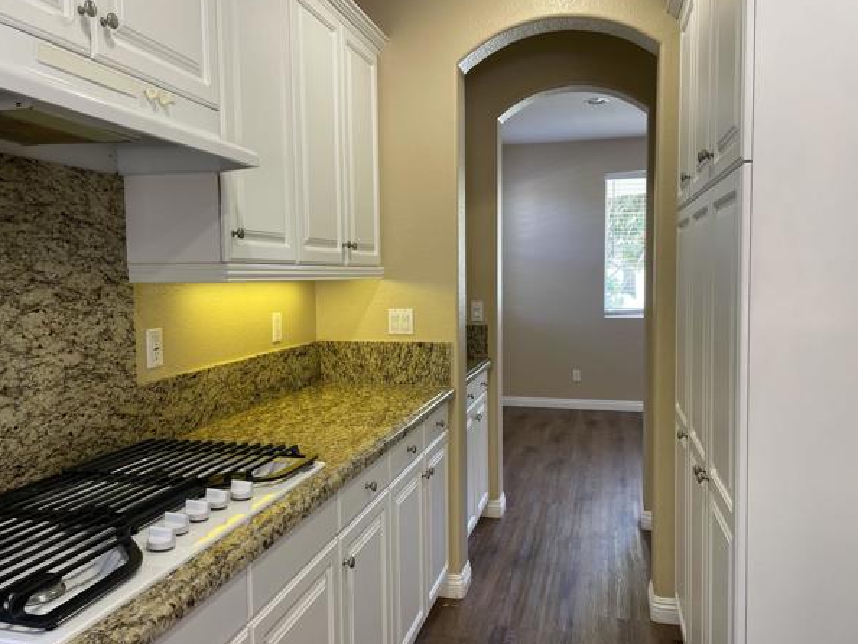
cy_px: 329
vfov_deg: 49.8
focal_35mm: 28
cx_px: 430
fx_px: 694
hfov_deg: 63.4
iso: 64
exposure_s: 1/60
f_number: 1.6
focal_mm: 4.2
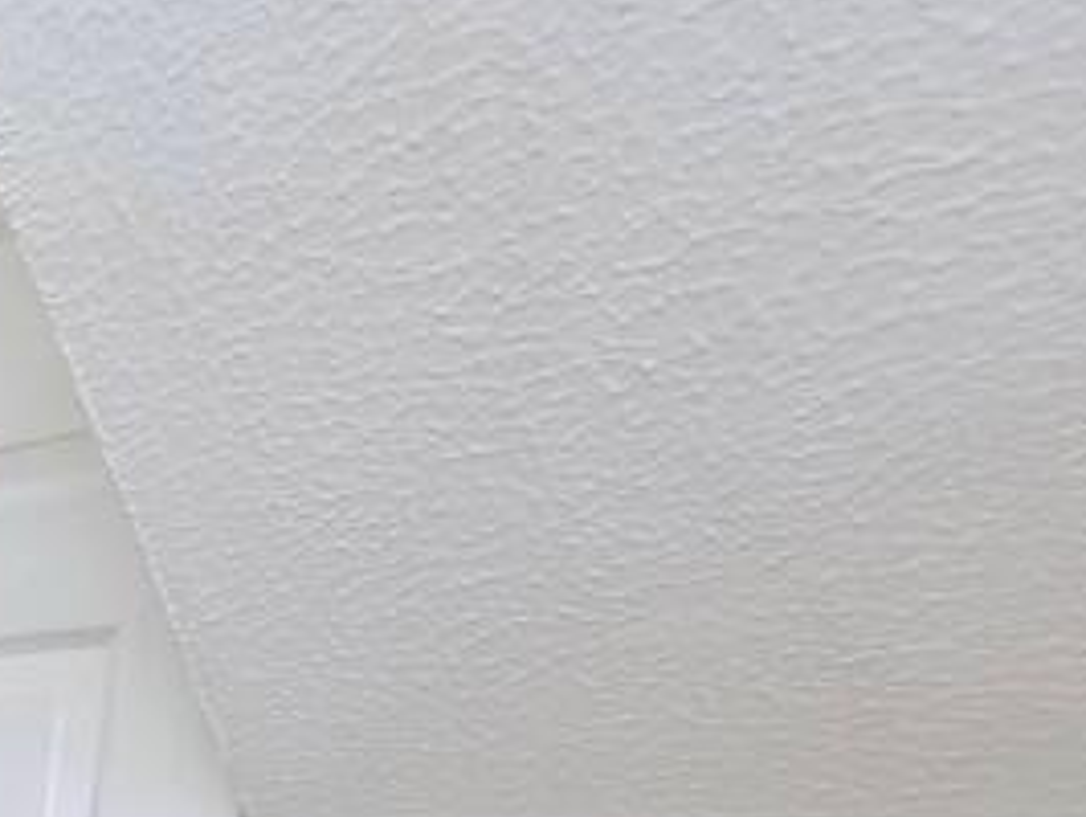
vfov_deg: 24.3
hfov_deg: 23.5
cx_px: -780
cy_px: 1144
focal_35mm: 50
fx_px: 1570
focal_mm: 2.2
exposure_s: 1/40
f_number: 2.2
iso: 320
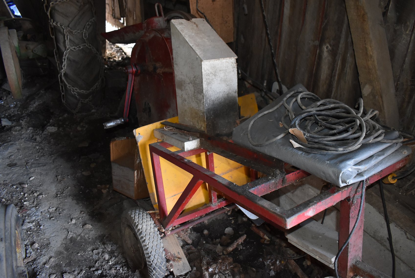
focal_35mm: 27
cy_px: 139
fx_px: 311
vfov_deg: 48.0
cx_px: 208
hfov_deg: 67.3
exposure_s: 1/60
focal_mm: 18
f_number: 3.5
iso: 1600
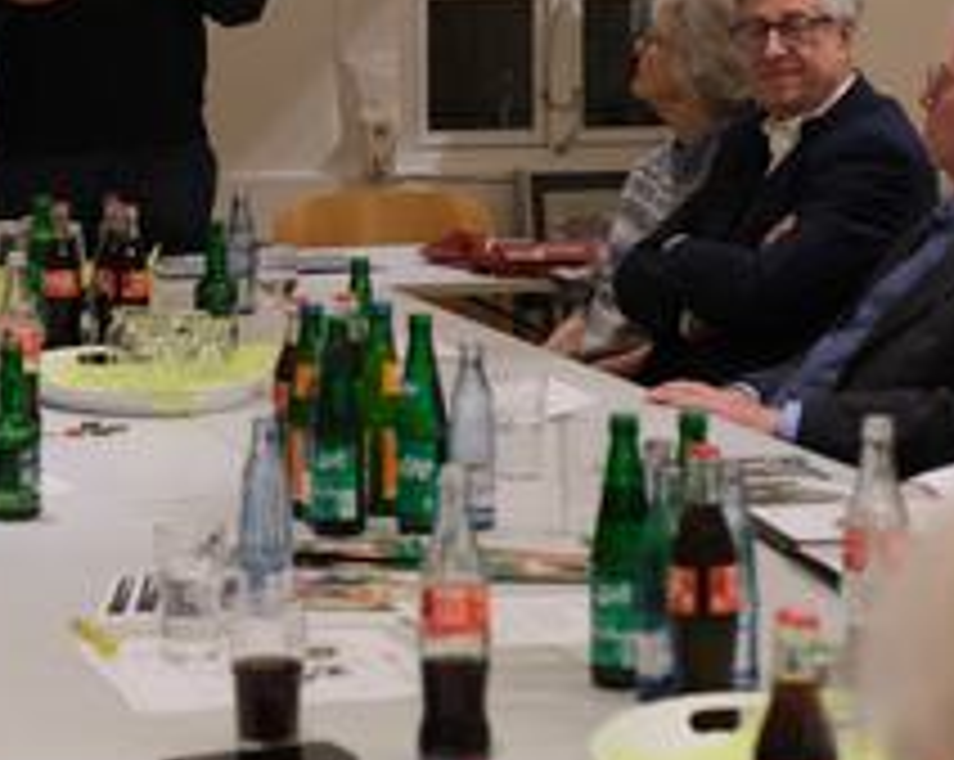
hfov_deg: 16.4
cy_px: 265
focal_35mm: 117
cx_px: 261
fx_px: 3299
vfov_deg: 13.1
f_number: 5
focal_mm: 43.9
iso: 4000
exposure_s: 1/160
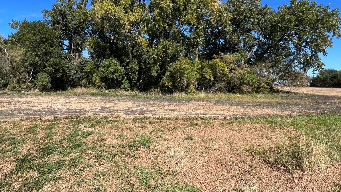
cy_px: 53
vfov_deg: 58.5
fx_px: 163
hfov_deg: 92.1
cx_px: 148
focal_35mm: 18
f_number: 1.8
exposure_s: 1/903
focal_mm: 1.57
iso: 32
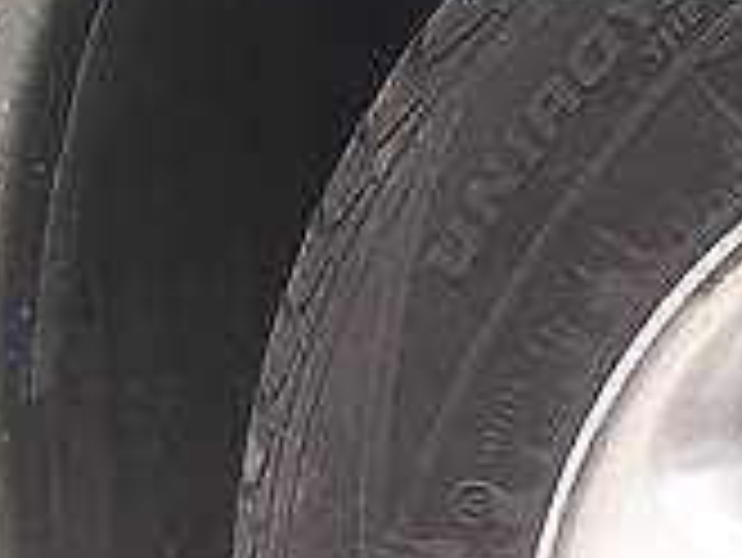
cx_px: 1484
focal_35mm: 136
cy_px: 207
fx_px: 2917
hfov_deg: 12.7
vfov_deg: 10.9
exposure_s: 1/133
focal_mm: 3.7
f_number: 1.9
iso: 40
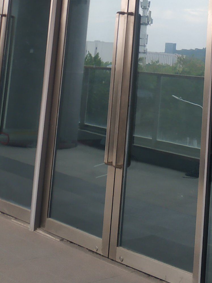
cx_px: 145
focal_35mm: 74
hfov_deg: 19.8
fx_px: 605
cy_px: -8
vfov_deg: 25.0
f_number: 1.8
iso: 130
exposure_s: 1/263
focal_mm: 3.82
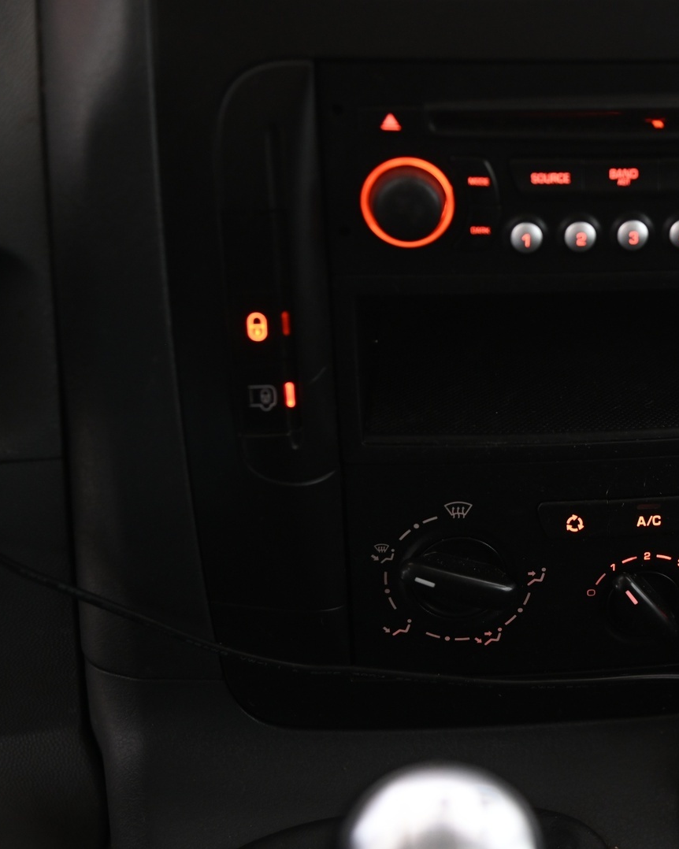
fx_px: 1633
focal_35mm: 65
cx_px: 628
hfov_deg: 22.8
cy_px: 424
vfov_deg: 29.1
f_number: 4
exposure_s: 1/10
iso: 2000
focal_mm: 46
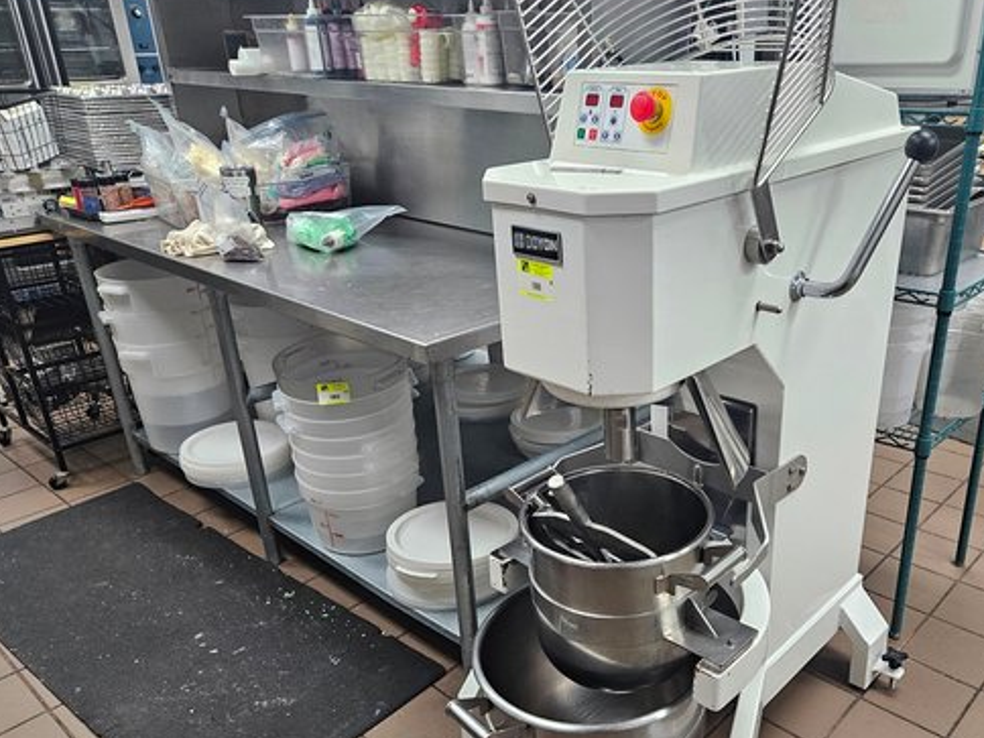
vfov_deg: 46.5
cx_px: 629
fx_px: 853
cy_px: 450
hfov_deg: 59.0
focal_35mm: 30
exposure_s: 1/120
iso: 250
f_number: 1.8
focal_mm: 5.4
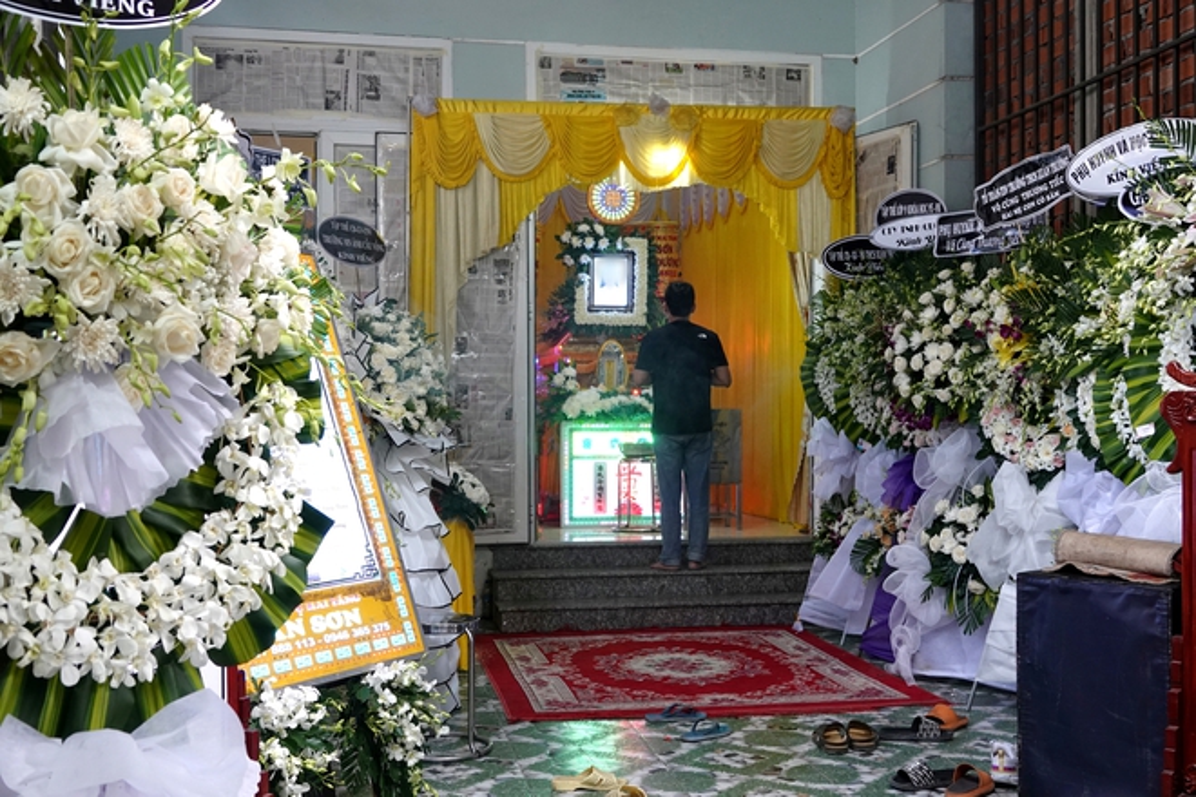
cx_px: 598
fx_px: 1296
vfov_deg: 34.2
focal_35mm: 39
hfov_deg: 49.6
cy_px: 398
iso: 400
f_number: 3.2
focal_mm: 14.16
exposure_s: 1/125
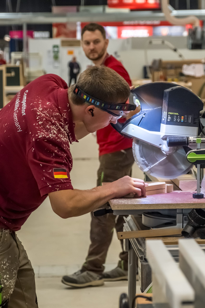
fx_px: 709
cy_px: 154
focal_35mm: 83
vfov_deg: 24.5
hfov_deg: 16.5
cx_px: 102
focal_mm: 55
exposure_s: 1/150
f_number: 4
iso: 2000
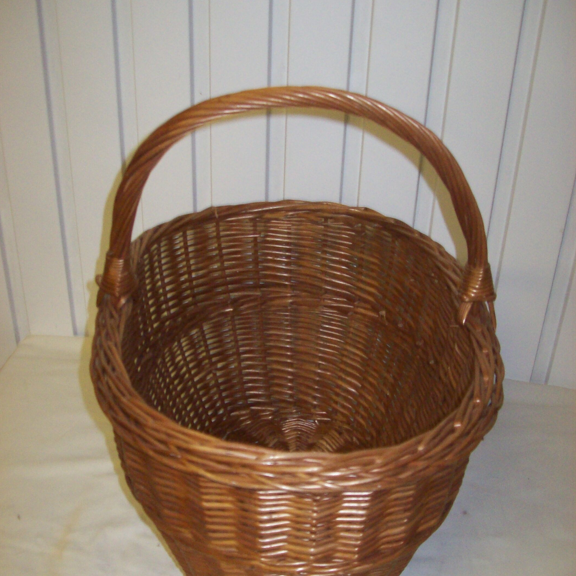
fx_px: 810
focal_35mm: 43
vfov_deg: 39.0
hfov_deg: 39.2
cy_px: 340
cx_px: 285
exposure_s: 1/64
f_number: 2.7
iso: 200
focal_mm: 6
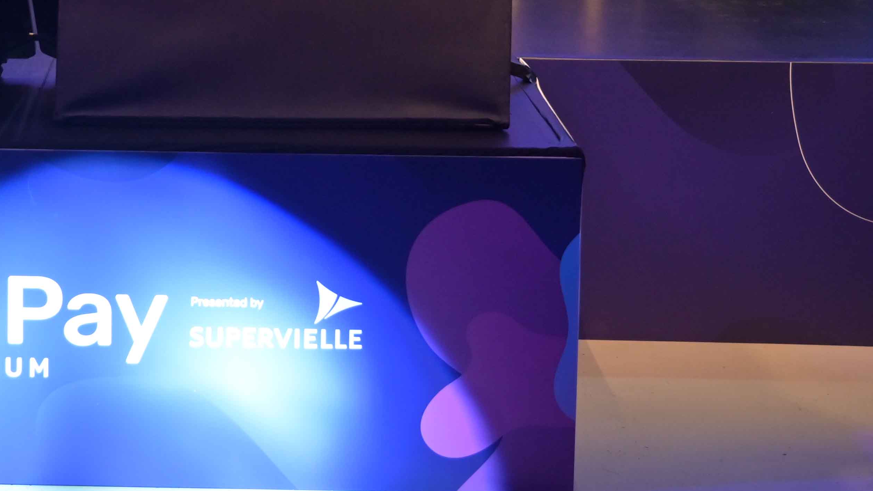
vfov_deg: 11.6
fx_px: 2338
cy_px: -174
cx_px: 88
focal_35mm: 101
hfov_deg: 20.7
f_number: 4.5
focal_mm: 40
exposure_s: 1/200
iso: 2000
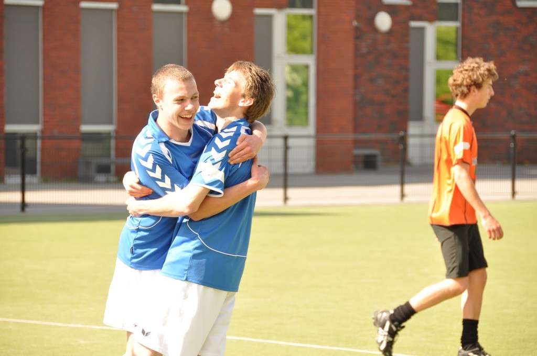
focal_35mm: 225
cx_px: 268
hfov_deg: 9.2
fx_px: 3352
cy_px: 178
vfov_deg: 6.1
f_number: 5.6
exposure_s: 1/400
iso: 400
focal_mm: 150
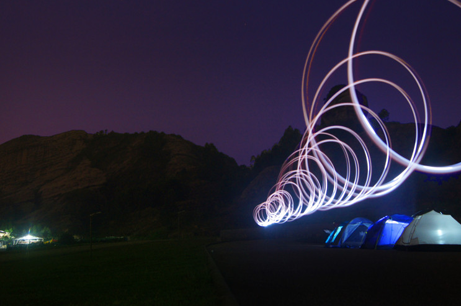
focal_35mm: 40
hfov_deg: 48.3
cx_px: 269
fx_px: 511
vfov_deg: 33.3
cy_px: 137
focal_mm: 22
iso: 400
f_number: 5.6
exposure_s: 30
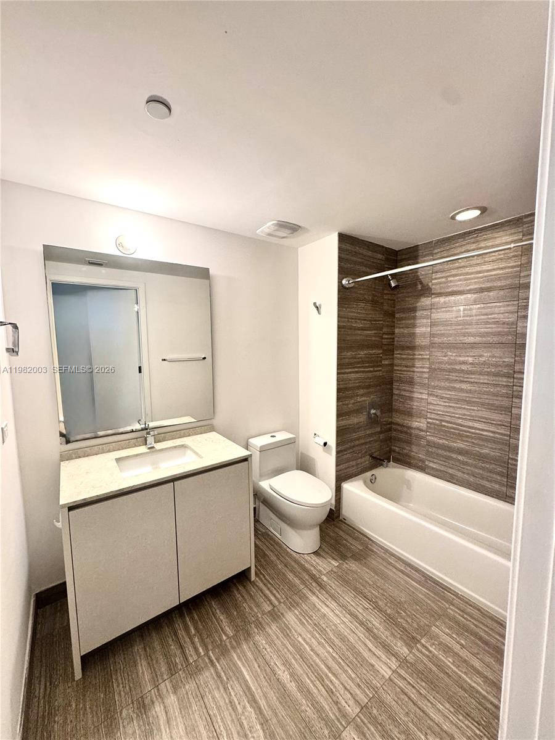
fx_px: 299
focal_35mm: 14
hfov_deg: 85.7
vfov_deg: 102.1
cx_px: 278
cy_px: 370
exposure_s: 1/120
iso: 200
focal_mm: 2.22
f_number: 2.2
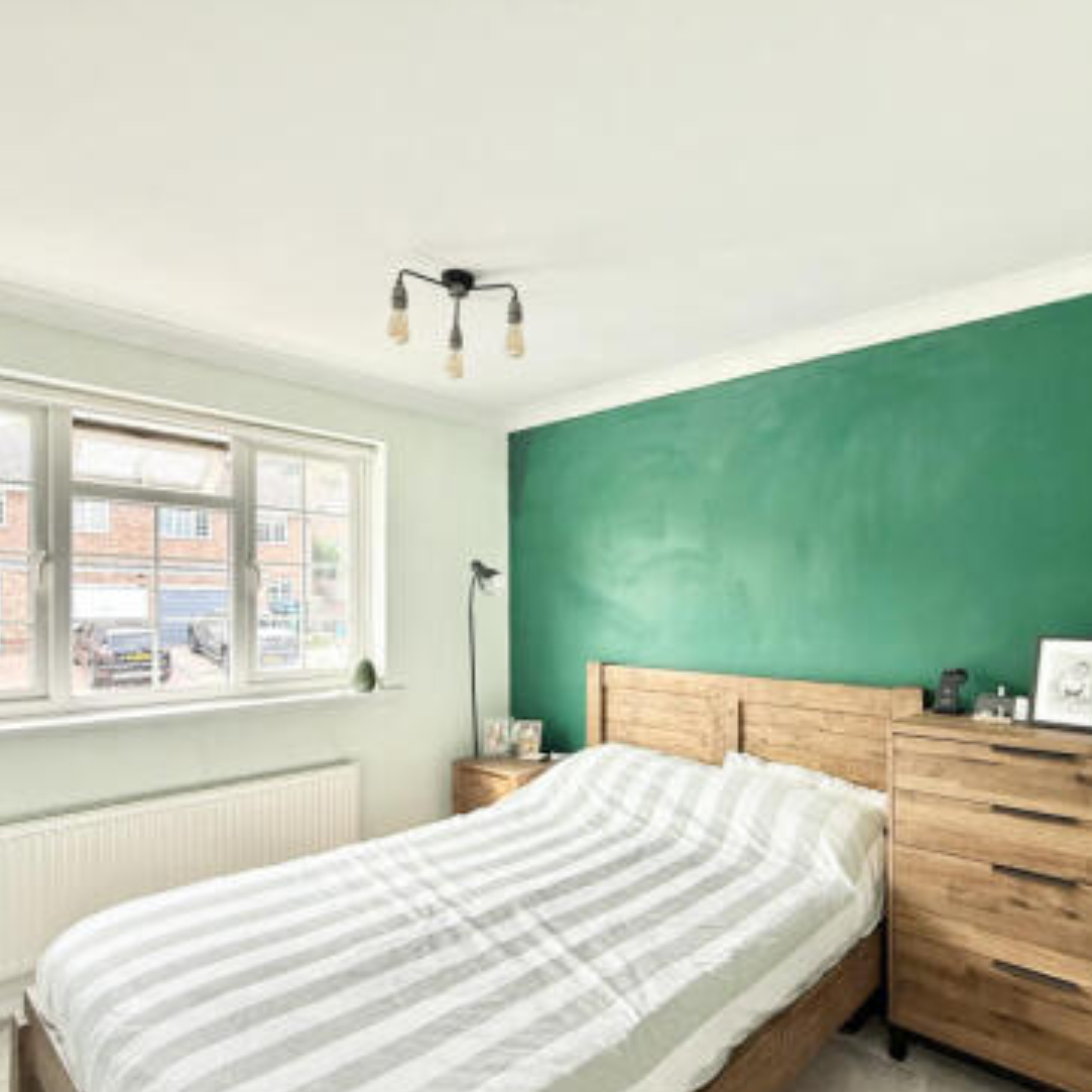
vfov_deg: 74.6
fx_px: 714
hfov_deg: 73.9
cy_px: 603
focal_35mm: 20
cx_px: 661
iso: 50
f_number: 2.2
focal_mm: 2.22
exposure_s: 1/99
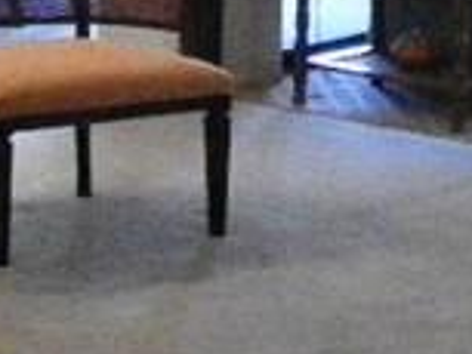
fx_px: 2374
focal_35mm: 174
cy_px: -148
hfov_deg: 11.1
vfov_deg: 8.4
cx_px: -133
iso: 640
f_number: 2.8
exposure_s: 1/125
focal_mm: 4.6
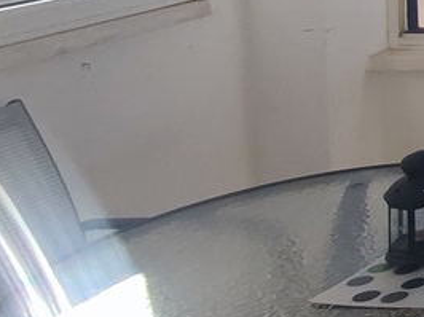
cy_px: -135
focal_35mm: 77
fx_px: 942
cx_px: 1014
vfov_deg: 17.5
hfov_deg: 15.1
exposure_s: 1/1073
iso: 50
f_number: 2.2
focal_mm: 1.65
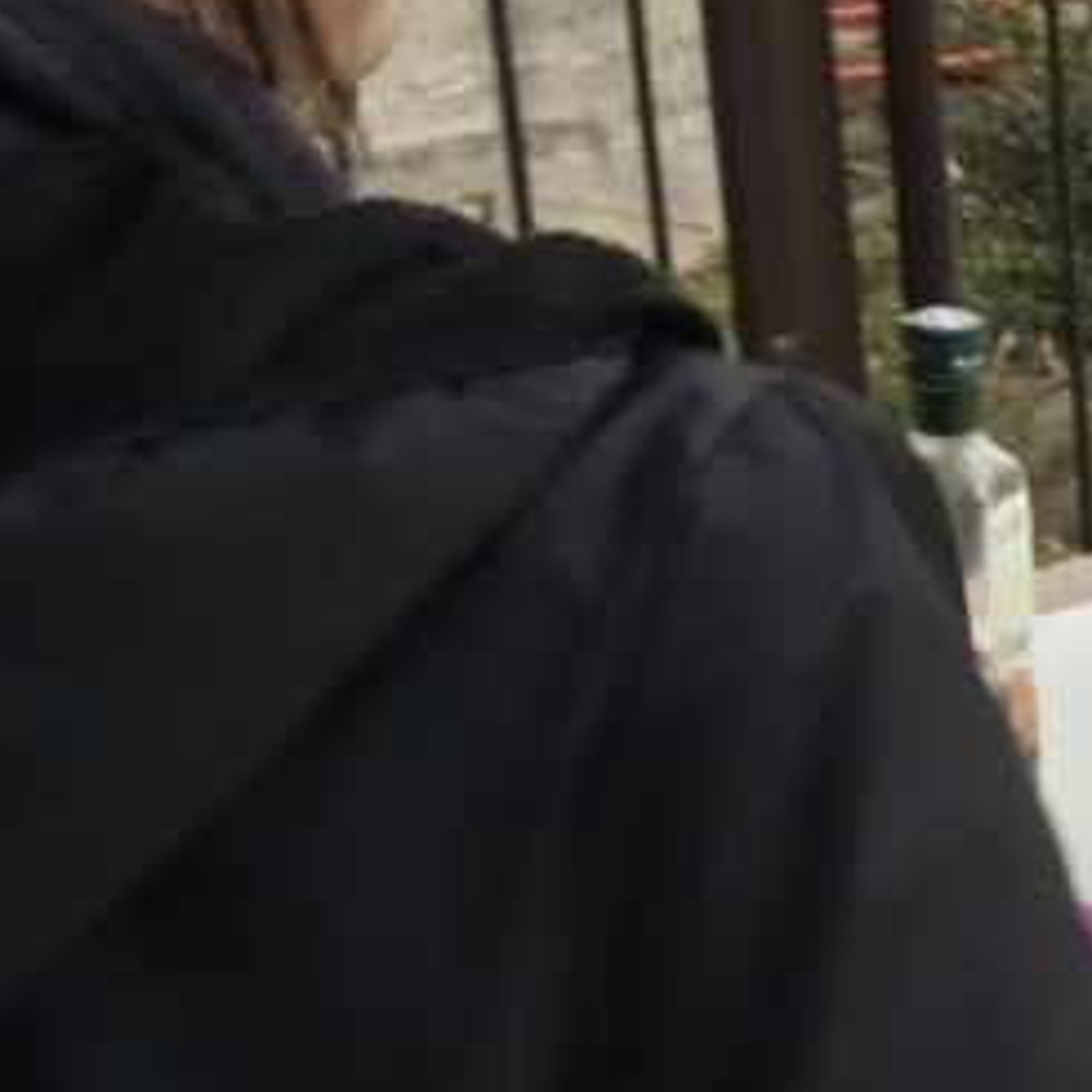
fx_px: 3819
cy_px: 686
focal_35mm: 107
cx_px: 2175
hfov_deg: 13.8
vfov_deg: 16.3
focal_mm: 4.15
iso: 25
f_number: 2.2
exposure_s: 1/40
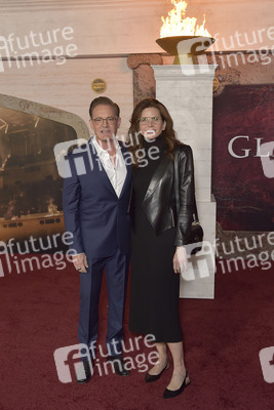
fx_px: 365
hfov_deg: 41.1
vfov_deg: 58.7
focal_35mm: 32
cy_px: 205
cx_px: 137
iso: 1000
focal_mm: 32
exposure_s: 1/250
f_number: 5.6
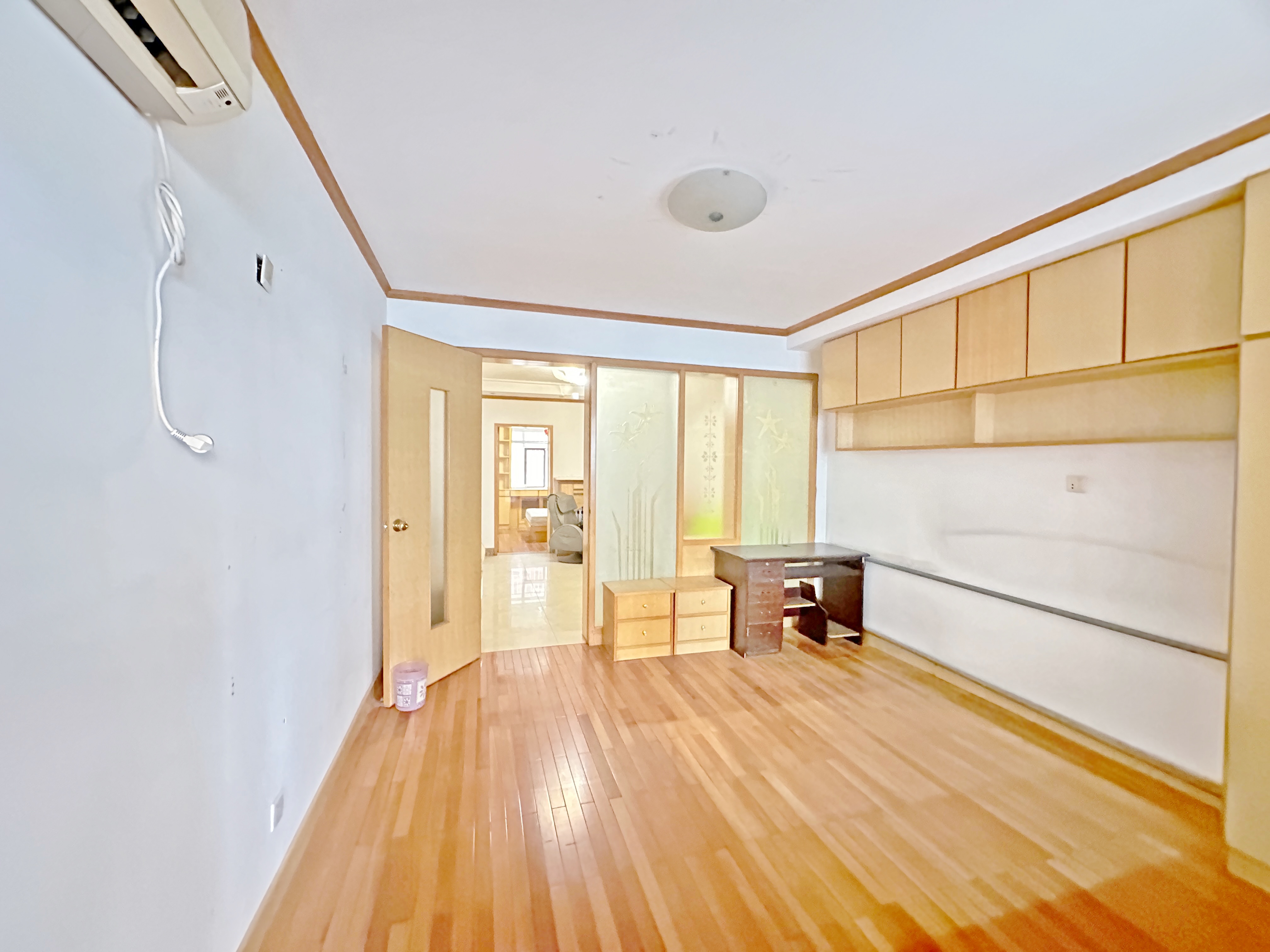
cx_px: 635
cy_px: 476
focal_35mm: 14
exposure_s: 1/25
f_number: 2.2
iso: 1600
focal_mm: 2.22
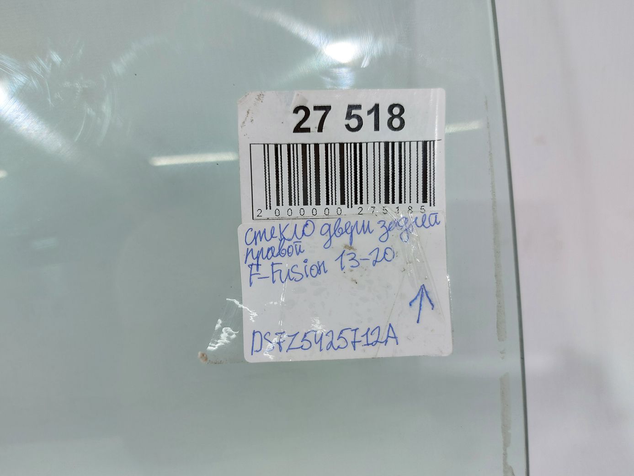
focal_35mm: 24
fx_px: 440
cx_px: 317
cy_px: 238
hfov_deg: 71.6
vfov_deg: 56.8
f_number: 1.8
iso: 80
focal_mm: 5.23
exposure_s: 1/50
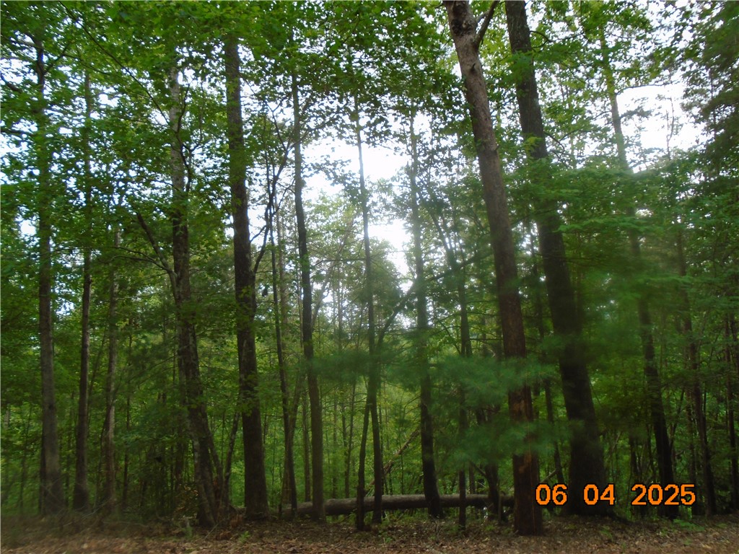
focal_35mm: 26
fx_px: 555
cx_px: 370
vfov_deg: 53.1
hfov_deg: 67.3
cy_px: 277
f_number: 3.2
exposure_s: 1/125
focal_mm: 4.6
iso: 100
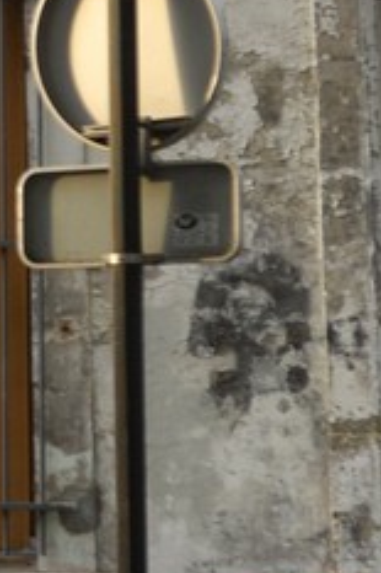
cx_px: -890
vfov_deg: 7.7
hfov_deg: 4.8
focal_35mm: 268
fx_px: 4261
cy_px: 5
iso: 160
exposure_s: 1/40
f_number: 4
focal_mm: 26
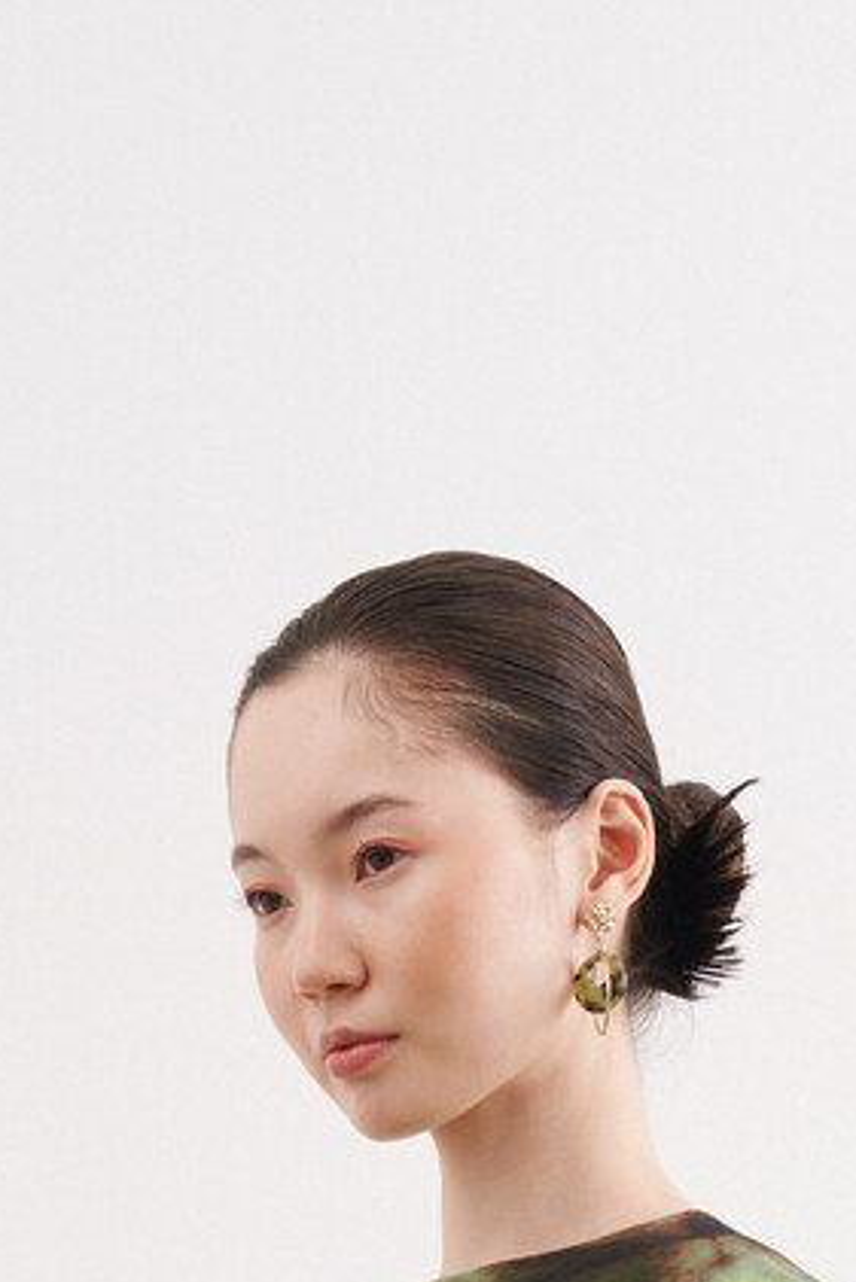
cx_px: 445
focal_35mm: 218
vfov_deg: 8.8
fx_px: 7768
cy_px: 2731
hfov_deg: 6.3
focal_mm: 51
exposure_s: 1/160
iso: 400
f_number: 11
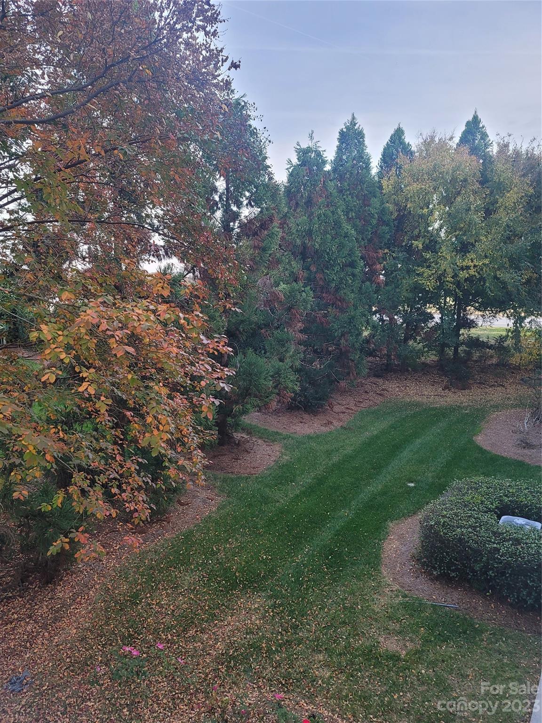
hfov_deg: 54.9
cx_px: 271
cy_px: 362
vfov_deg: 69.4
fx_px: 522
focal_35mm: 25
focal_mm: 7
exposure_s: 1/120
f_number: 1.8
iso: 80
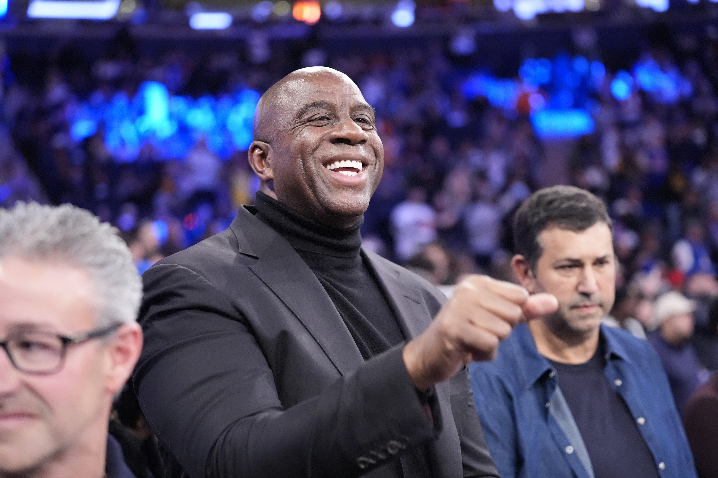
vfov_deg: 19.5
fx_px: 1396
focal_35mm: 70
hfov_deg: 28.8
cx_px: 359
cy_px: 239
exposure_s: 1/320
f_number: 2.8
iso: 6400
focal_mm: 70
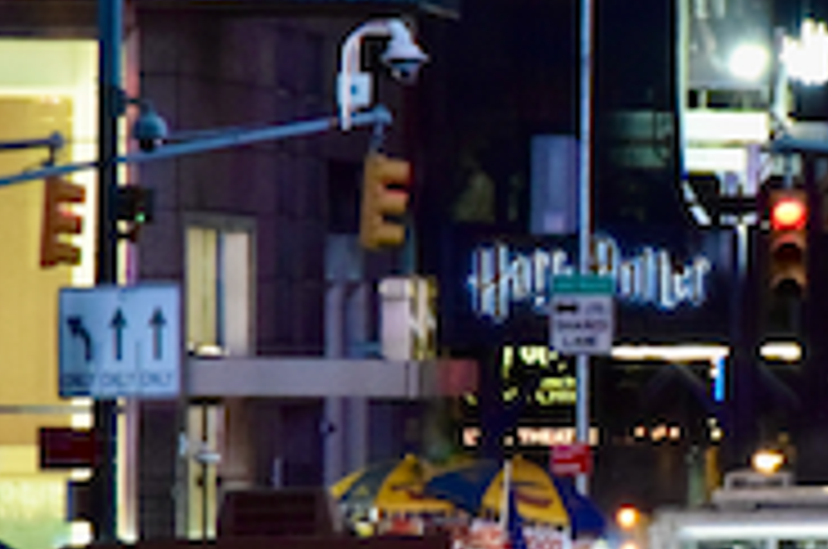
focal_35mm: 1225
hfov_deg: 1.7
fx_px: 28126
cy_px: 216
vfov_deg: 1.1
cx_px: 639
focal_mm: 200
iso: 4000
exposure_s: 1/160
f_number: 7.1
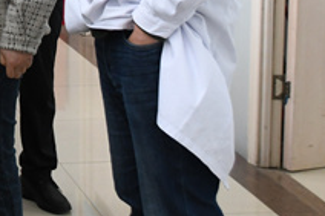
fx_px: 1055
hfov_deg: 16.3
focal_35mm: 117
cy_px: -106
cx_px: -124
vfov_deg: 11.2
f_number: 3.8
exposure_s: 1/60
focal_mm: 22
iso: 1600
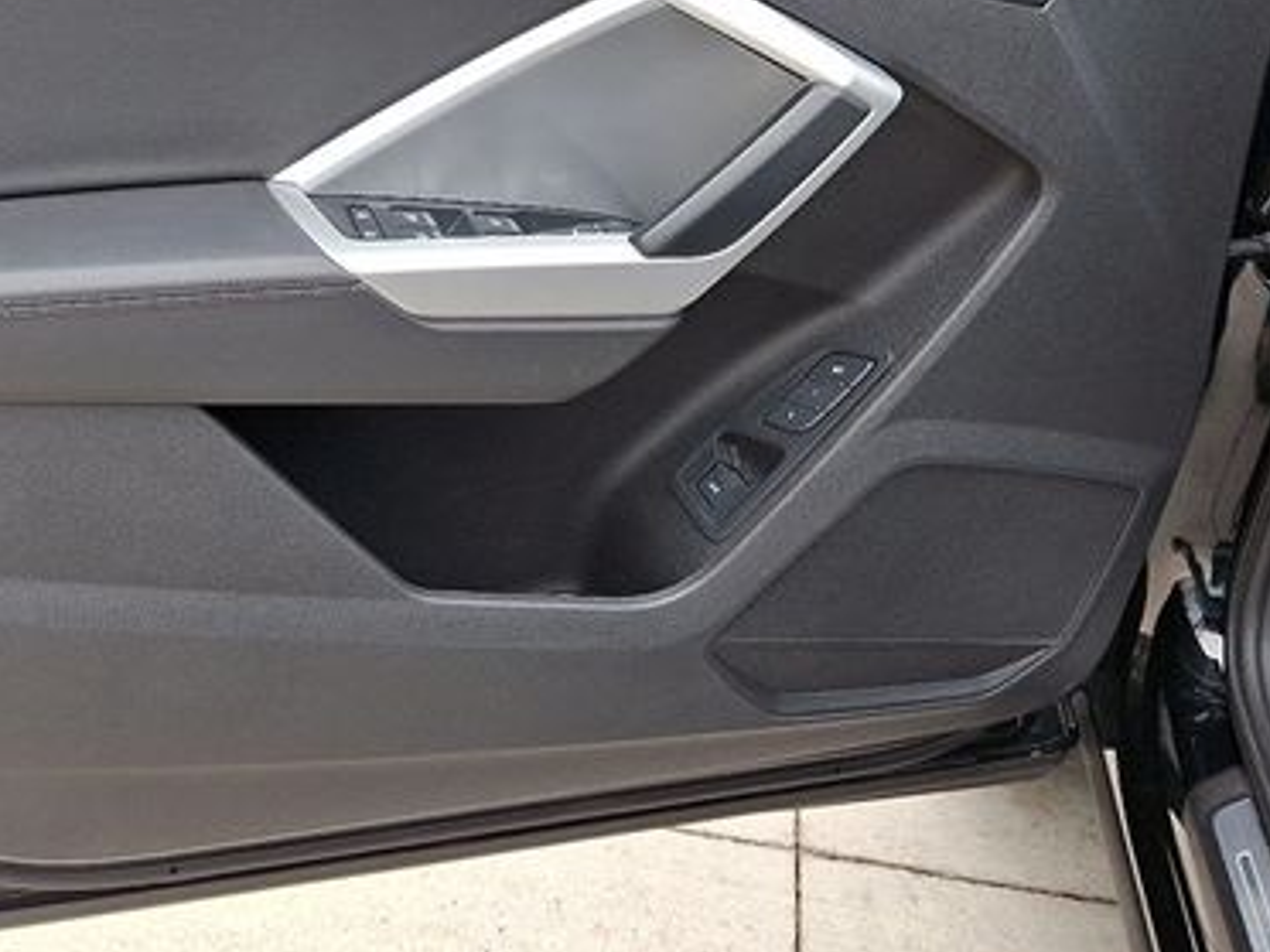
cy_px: 164
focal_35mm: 43
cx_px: 485
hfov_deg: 43.5
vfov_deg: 32.5
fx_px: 1578
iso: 25
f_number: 1.8
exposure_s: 1/101
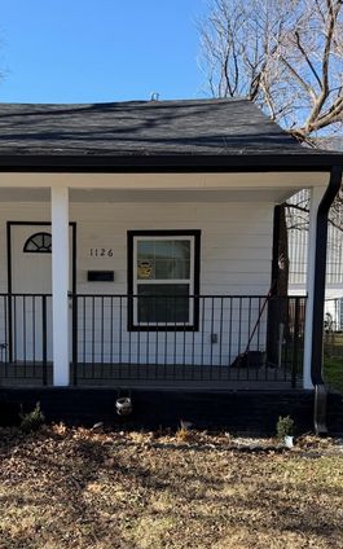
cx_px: 127
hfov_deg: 31.8
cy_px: 370
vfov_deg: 48.4
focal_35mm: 40
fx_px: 598
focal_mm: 6.76
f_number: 1.78
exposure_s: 1/2232
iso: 80
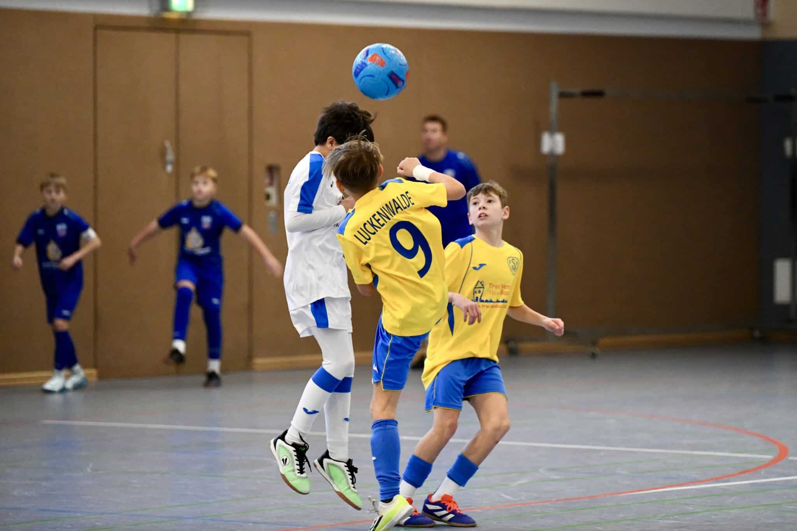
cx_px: 398
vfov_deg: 9.5
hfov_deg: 14.2
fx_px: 3210
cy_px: 266
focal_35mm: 145
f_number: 2.8
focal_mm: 145
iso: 8000
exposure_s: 1/1600
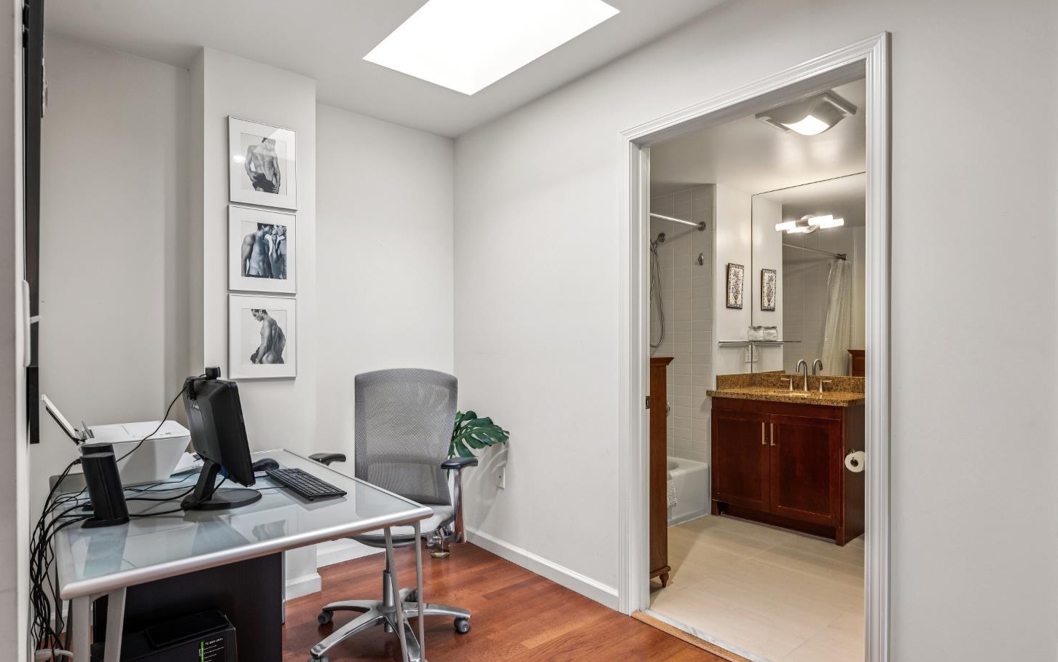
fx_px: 577
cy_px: 348
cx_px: 522
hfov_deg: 85.0
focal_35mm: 20
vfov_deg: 59.6
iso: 140
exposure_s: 1/3.33
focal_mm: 19
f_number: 8
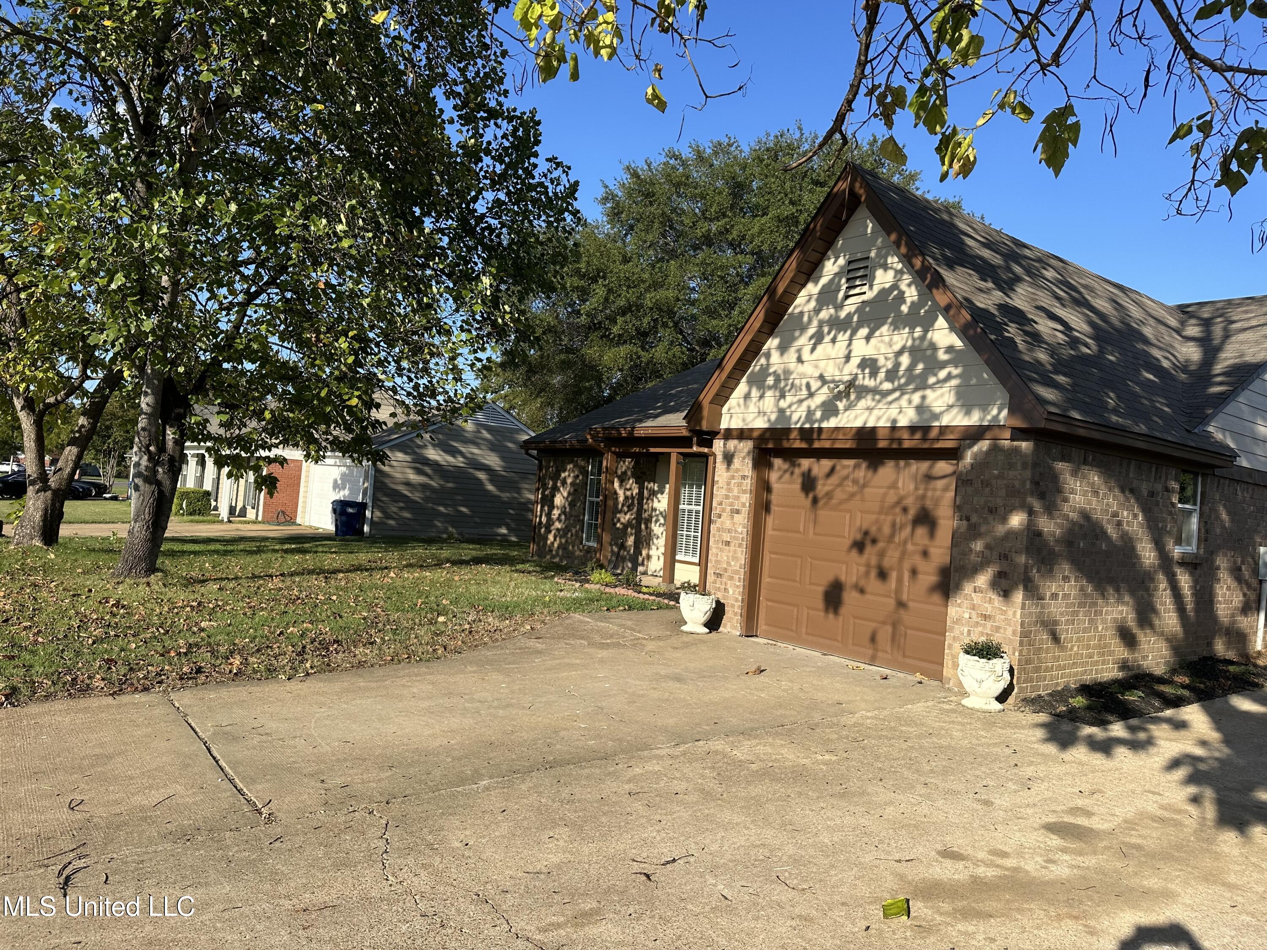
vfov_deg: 56.8
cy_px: 475
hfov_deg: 71.6
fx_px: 878
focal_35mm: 24
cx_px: 634
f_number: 1.78
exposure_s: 1/2809
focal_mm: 6.86
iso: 80
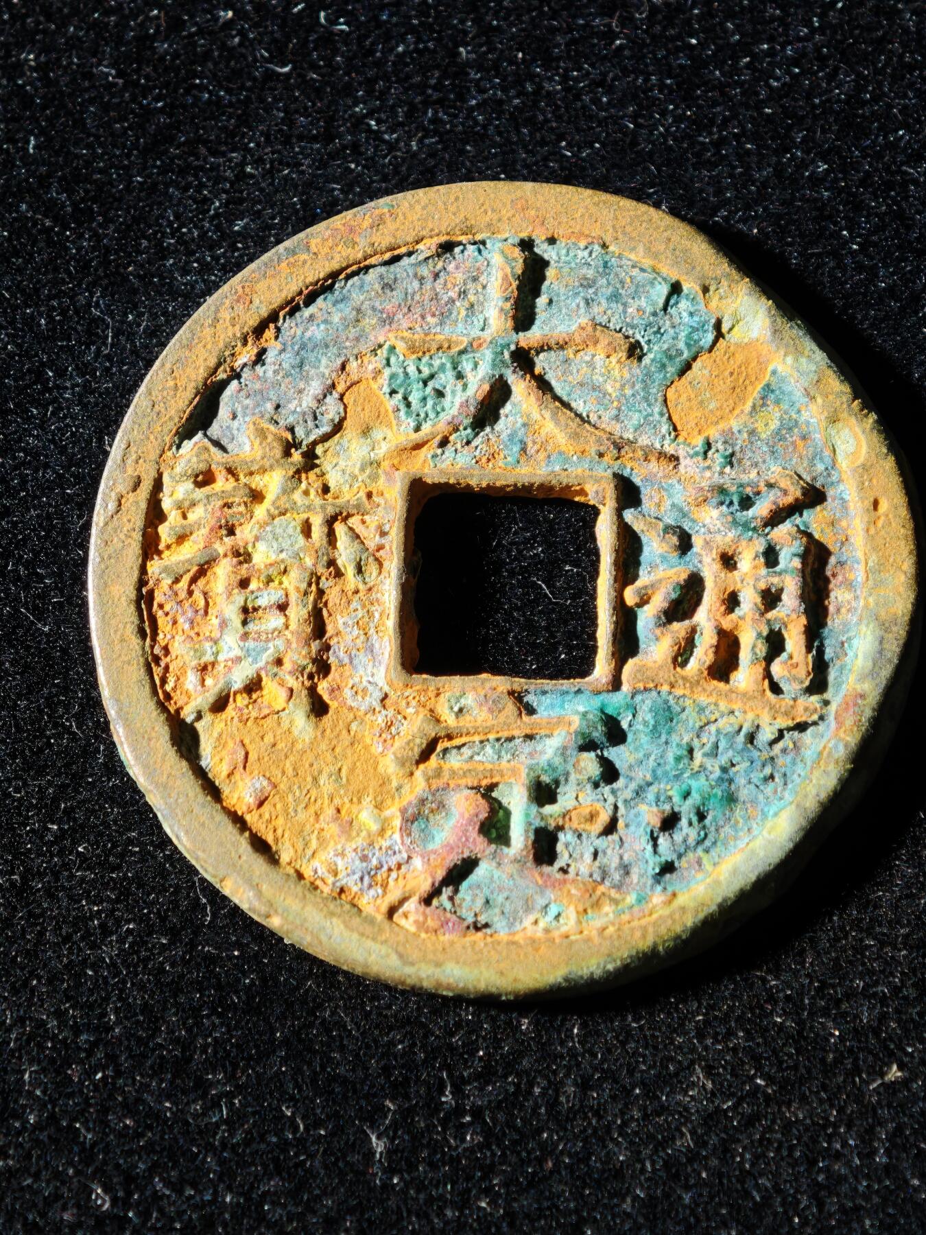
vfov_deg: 17.6
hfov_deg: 13.2
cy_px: 618
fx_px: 3995
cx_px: 463
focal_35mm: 112
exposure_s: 1/100
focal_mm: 9
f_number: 2
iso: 200
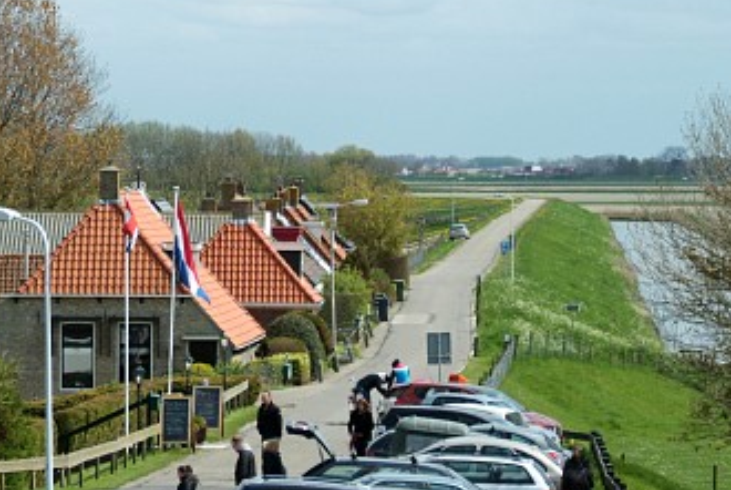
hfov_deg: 9.1
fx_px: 4575
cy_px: 272
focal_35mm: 225
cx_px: 292
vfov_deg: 6.1
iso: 200
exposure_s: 1/750
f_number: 5.6
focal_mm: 110
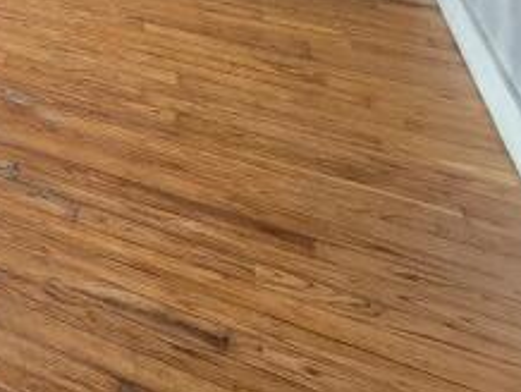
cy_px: -356
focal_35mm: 61
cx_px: -643
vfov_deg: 18.0
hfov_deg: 16.7
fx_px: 919
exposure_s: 1/50
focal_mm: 2.2
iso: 100
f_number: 2.2
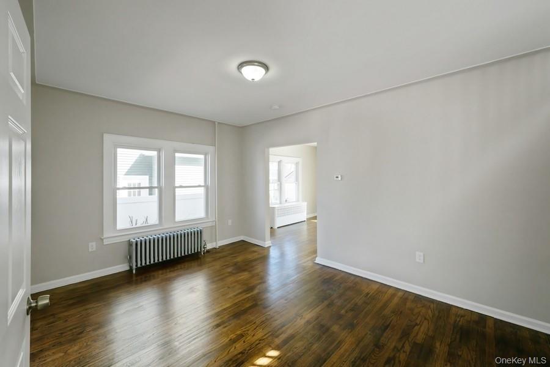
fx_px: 214
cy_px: 184
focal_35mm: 14
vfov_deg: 81.2
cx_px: 275
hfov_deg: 104.3
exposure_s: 1/160
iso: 400
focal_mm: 14
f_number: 8
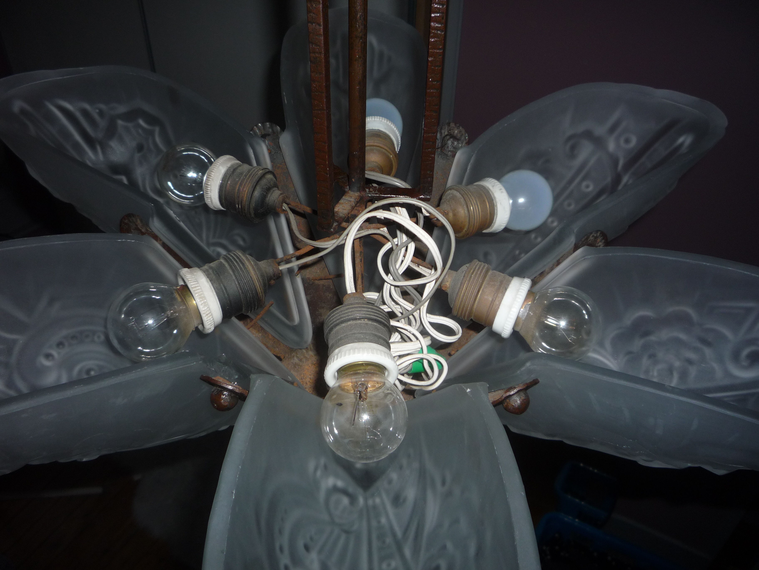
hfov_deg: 60.0
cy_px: 285
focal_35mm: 30
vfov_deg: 46.8
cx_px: 380
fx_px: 658
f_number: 3.3
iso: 100
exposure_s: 1/30
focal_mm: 5.2
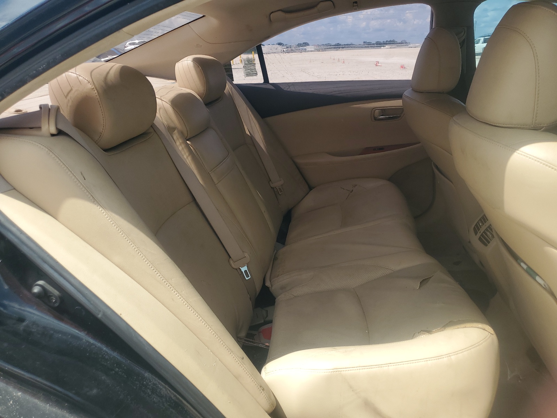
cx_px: 278
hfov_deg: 67.3
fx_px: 418
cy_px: 209
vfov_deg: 53.1
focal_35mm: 26
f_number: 1.5
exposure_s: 1/1667
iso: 50
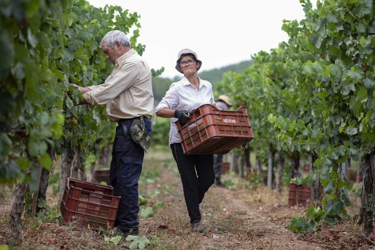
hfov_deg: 23.9
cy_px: 125
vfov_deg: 16.1
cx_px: 188
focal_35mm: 85
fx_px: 885
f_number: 2.5
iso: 200
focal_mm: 85
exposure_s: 1/500
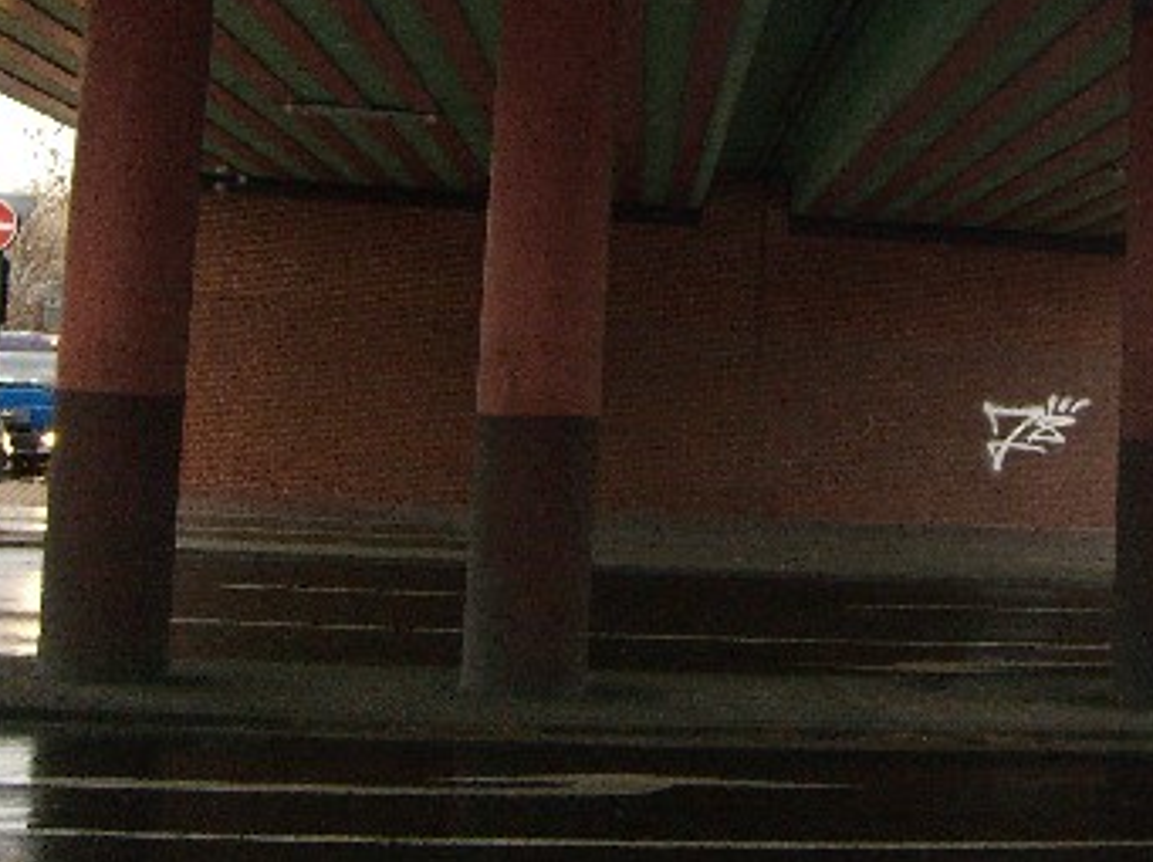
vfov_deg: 22.3
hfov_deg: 29.6
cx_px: 793
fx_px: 2163
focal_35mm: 65
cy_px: 181
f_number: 2.8
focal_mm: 7.9
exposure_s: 1/60
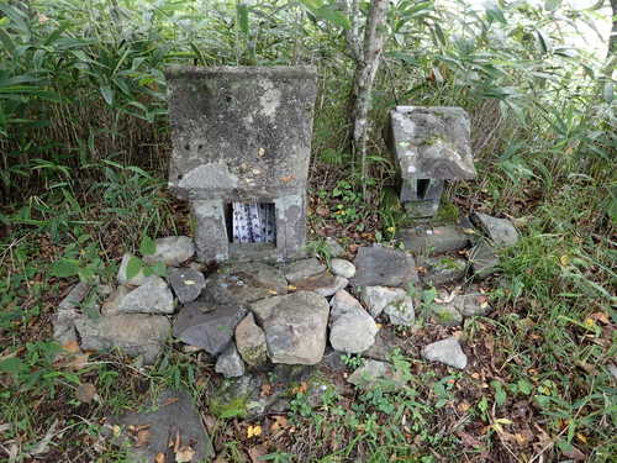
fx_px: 446
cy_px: 232
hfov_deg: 69.4
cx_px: 308
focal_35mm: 25
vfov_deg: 54.9
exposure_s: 1/50
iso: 200
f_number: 2
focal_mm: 4.5
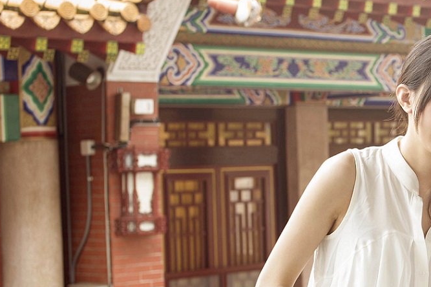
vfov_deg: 11.3
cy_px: 195
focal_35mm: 121
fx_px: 1448
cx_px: 502
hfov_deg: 16.3
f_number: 5.6
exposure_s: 1/50
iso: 100
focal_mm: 50
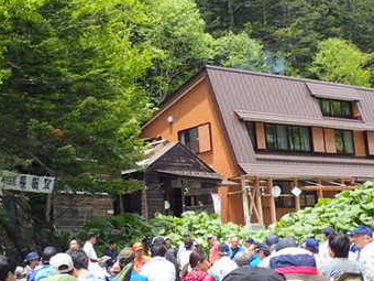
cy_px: 133
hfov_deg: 27.0
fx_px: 778
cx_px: 184
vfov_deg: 20.4
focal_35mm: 72
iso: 100
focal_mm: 8.99
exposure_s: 1/250
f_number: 4.5
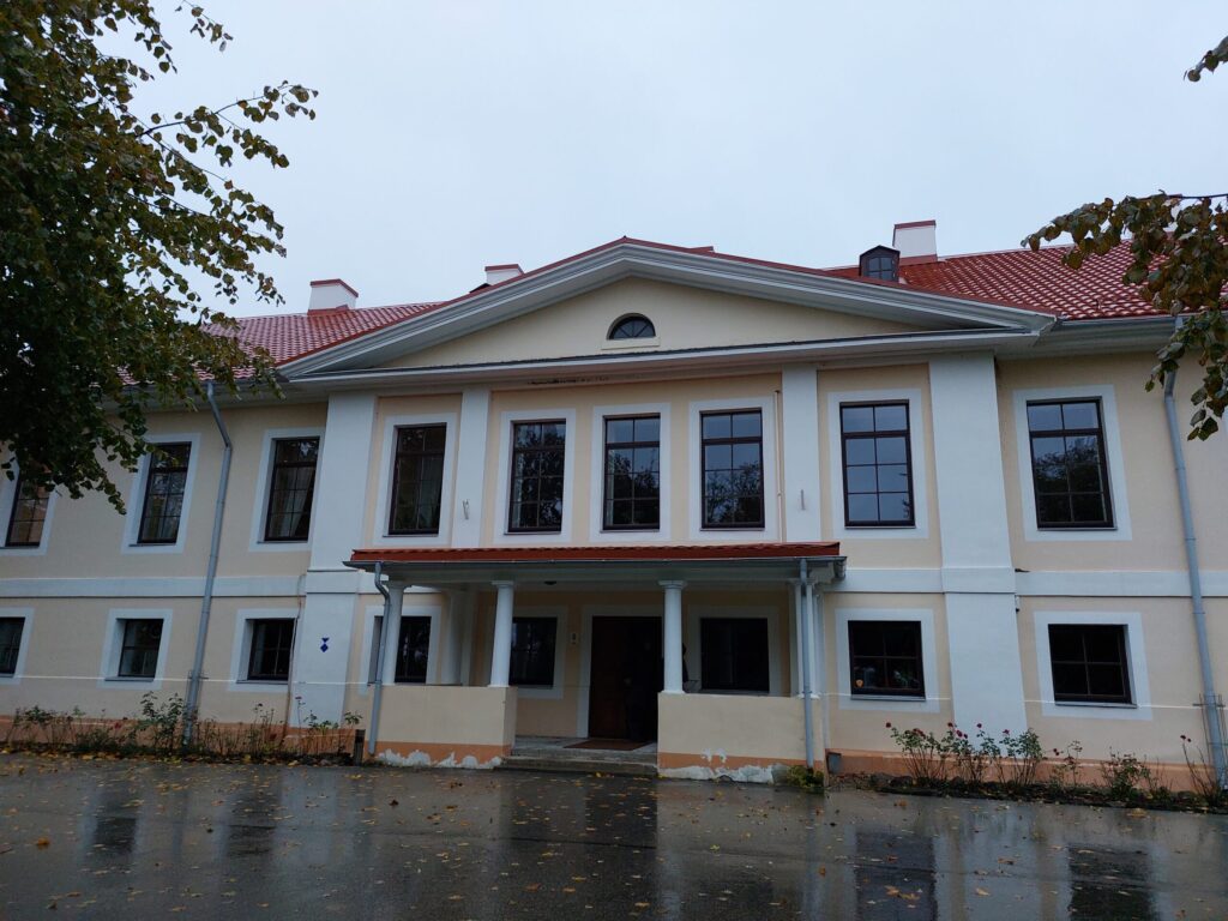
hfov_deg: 71.6
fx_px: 851
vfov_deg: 56.8
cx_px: 614
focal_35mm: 24
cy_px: 460
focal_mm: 5.23
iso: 320
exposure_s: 1/50
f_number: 1.8
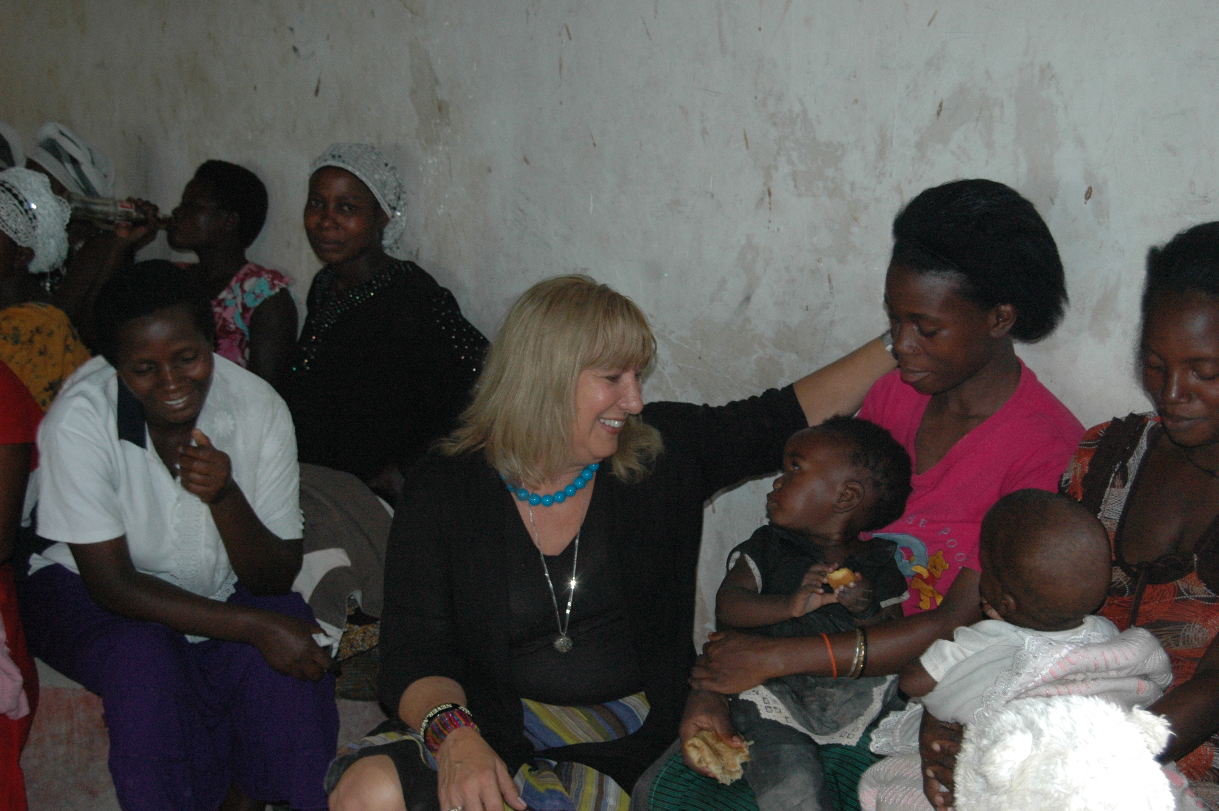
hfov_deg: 35.1
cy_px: 406
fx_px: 1928
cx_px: 610
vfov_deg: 23.7
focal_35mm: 57
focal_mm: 38
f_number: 5
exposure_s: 1/60
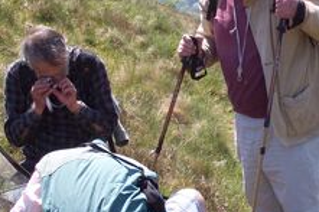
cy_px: 56
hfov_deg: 11.2
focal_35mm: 183
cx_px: 250
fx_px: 1620
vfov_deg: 7.5
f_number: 4.3
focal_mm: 14.3
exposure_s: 1/397
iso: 80
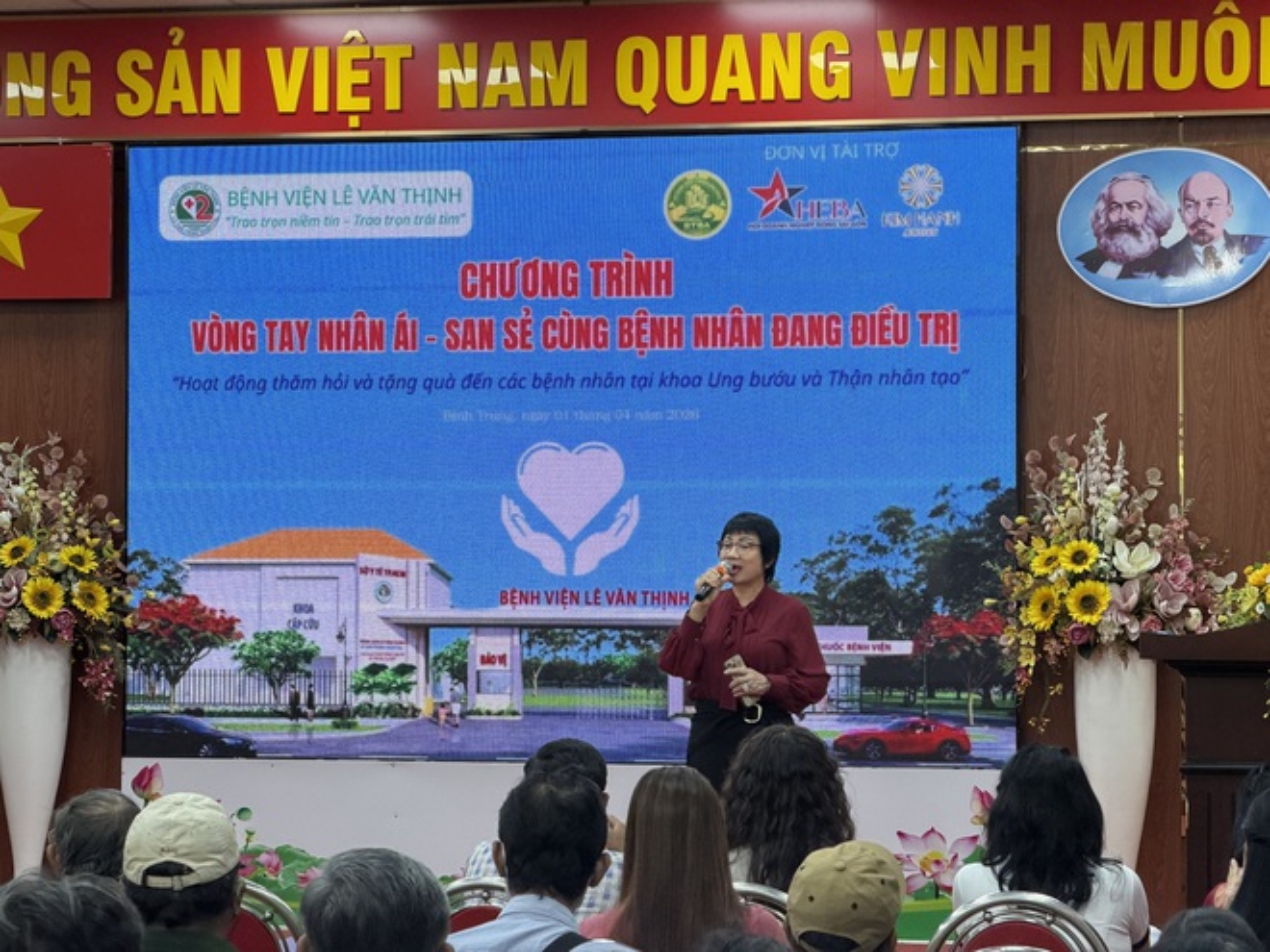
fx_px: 3669
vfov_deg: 14.8
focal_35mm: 100
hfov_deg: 19.6
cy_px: 476
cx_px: 635
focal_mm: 16.89
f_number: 2.8
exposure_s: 1/120
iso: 250
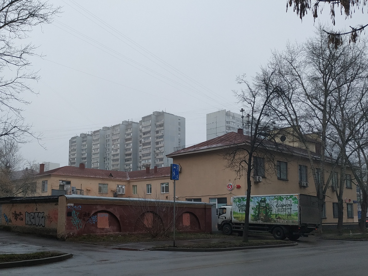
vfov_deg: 56.8
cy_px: 138
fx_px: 255
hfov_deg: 71.6
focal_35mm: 24
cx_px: 184
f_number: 1.9
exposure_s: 1/169
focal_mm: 3.94
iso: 100
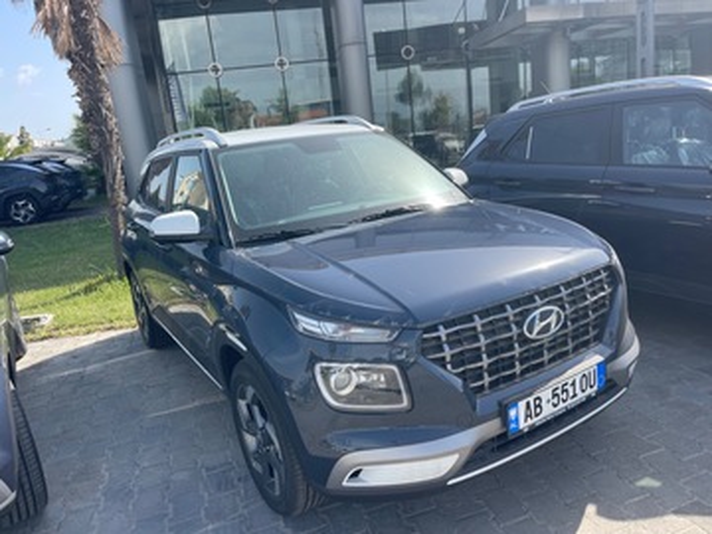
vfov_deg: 54.9
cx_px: 356
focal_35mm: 25
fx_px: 514
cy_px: 267
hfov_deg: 69.4
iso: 32
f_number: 1.6
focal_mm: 5.1
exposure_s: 1/1164
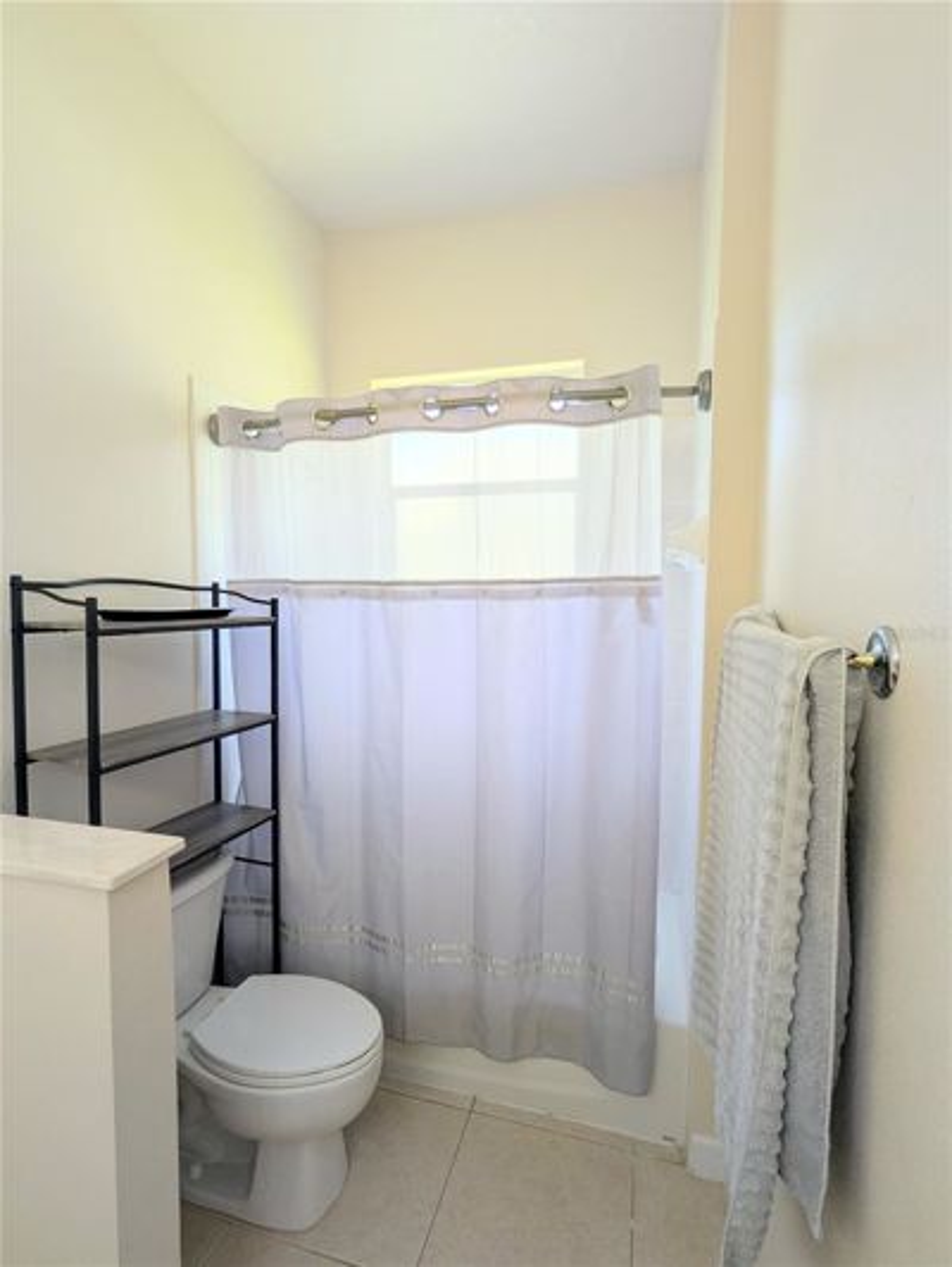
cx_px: 476
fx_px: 586
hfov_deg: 78.2
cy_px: 634
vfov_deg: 94.4
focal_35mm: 16
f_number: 2.2
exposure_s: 1/120
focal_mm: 2.35
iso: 51
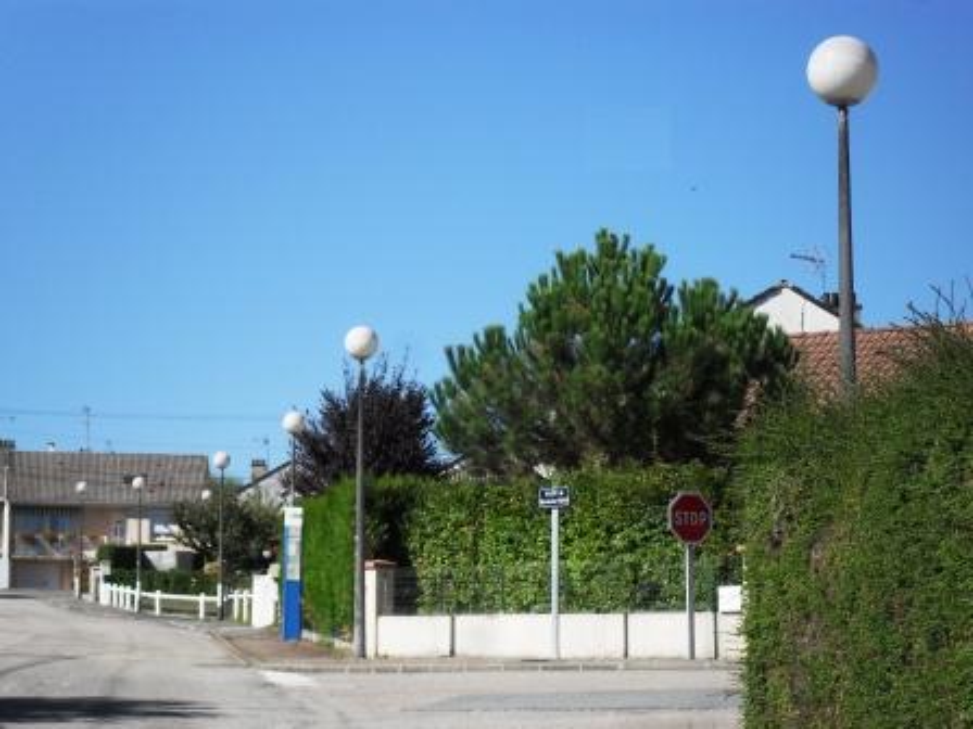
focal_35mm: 105
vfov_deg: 14.1
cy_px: 364
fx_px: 2951
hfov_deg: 18.7
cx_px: 486
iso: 100
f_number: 5.8
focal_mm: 18.9
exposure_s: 1/500
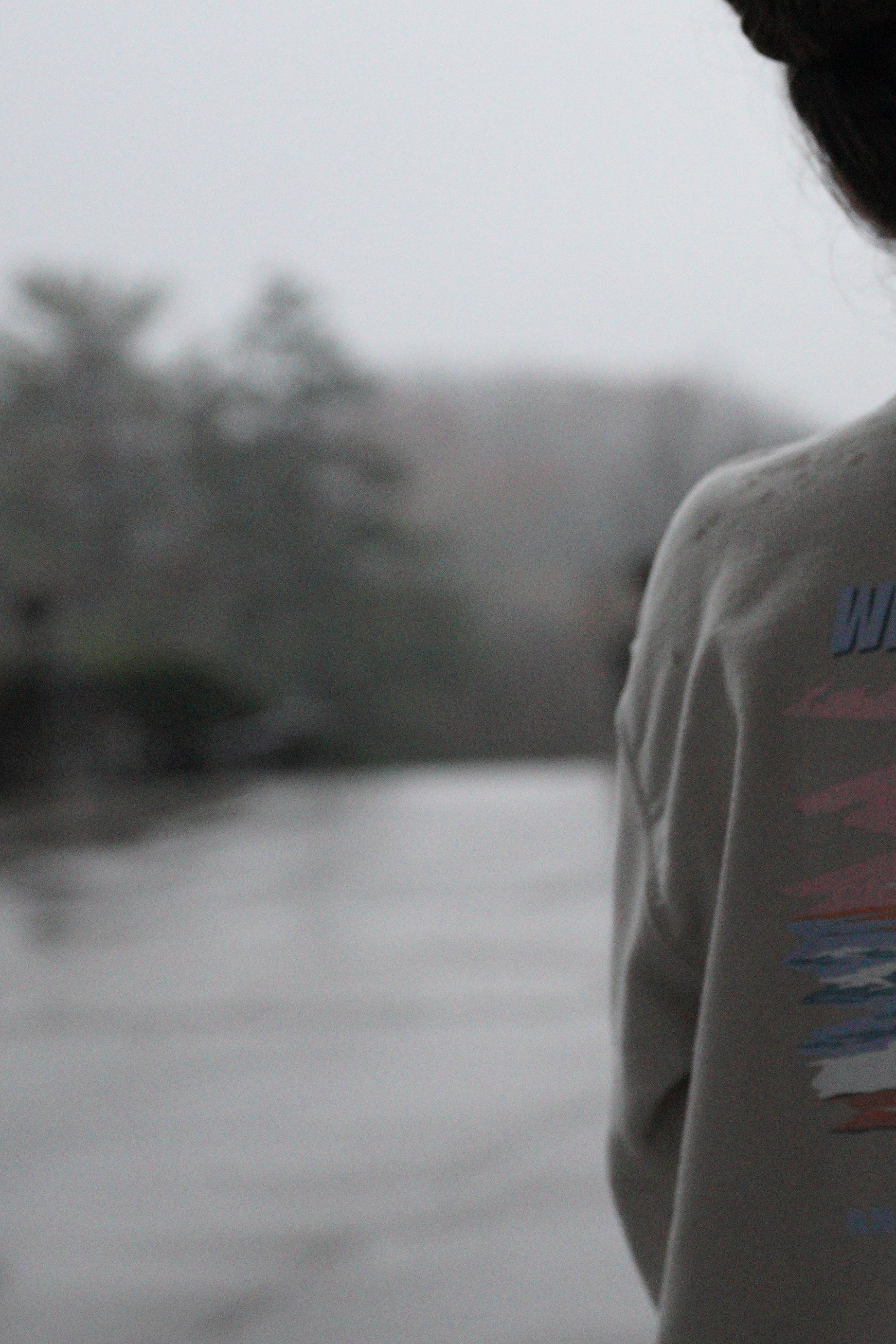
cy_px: 592
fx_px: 3397
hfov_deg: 14.6
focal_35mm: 91
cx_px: 1033
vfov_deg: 22.4
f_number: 2.8
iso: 12800
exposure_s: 1/1250
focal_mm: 46
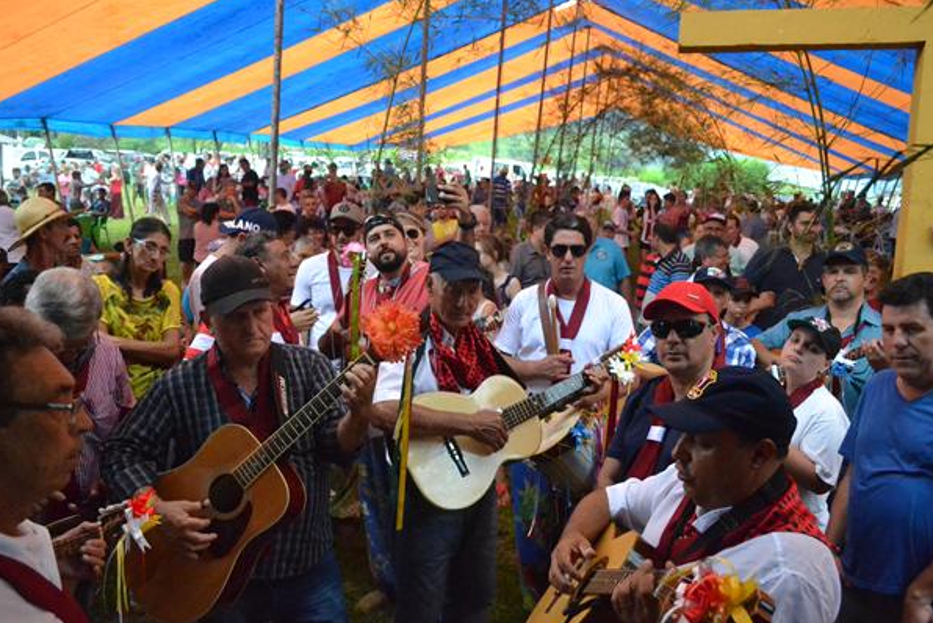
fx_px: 752
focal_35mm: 29
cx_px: 471
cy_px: 322
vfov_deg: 45.0
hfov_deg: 63.6
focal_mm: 18
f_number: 3.5
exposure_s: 1/1250
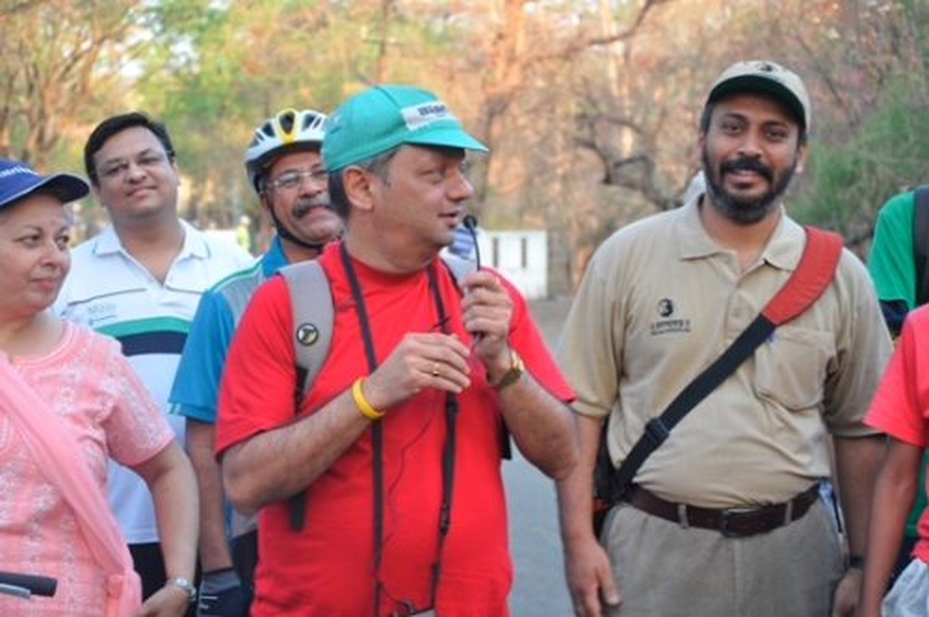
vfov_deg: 15.7
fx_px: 2242
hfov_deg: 23.4
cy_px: 308
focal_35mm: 87
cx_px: 464
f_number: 5
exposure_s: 1/50
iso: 200
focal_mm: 58
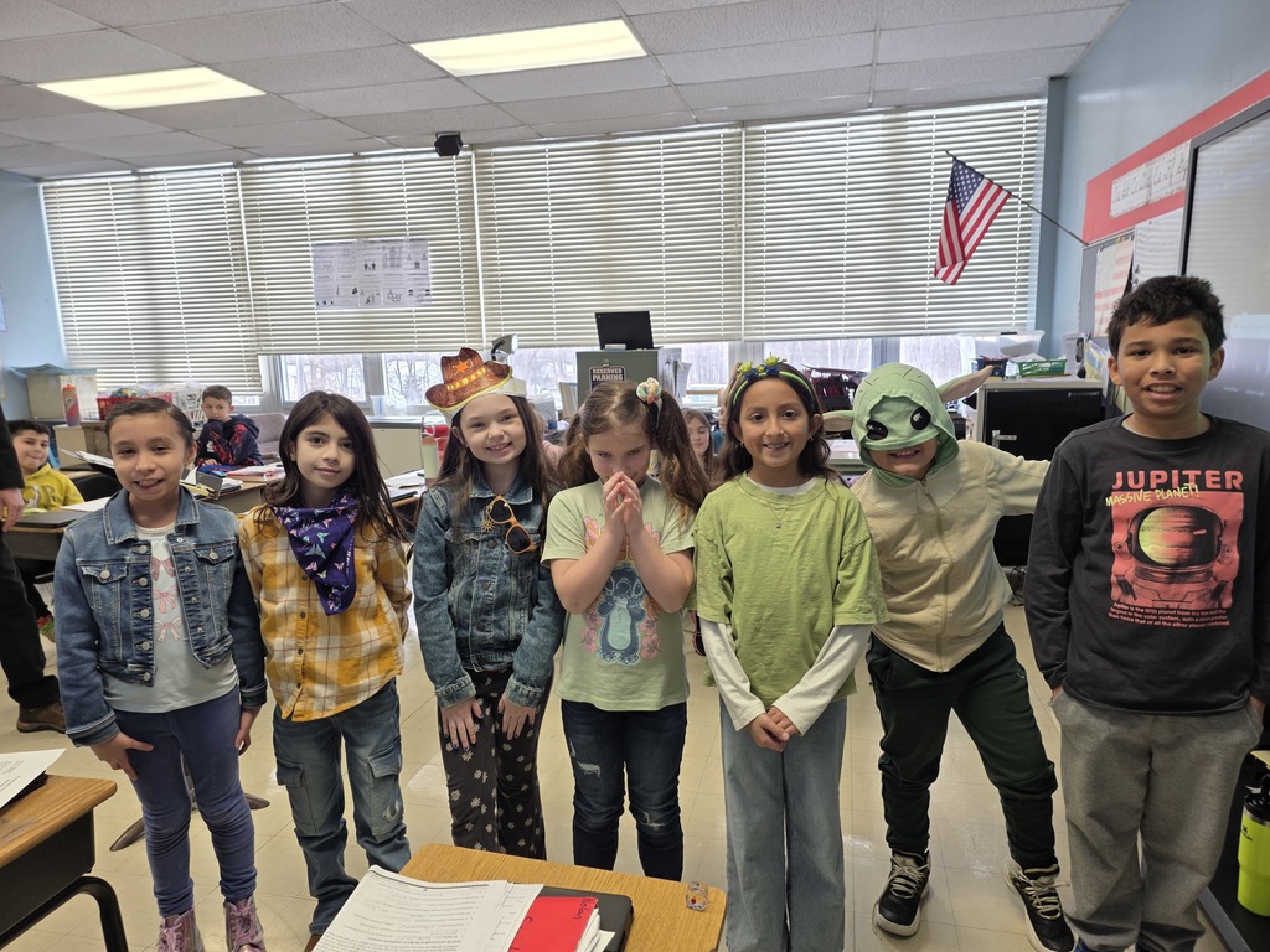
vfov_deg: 58.9
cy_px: 476
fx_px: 844
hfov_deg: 73.9
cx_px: 635
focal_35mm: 23
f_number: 1.7
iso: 64
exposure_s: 1/120
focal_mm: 6.25
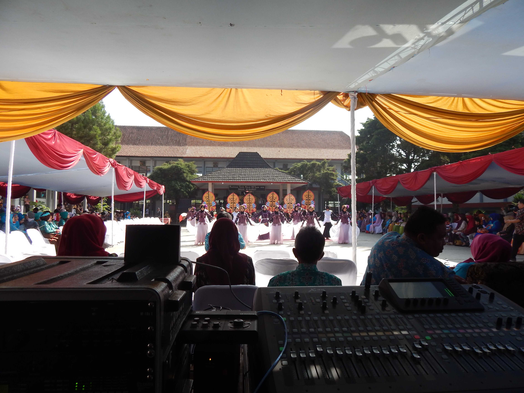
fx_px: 348
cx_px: 262
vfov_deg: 58.9
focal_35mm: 23
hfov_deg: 73.9
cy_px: 196
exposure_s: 1/640
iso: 125
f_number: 3
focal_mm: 4
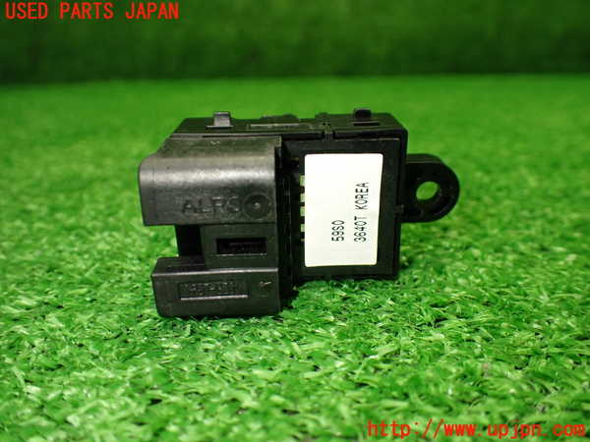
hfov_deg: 60.0
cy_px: 221
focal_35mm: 30
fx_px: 511
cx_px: 295
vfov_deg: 46.8
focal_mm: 5.4
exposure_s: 1/125
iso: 400
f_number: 2.3
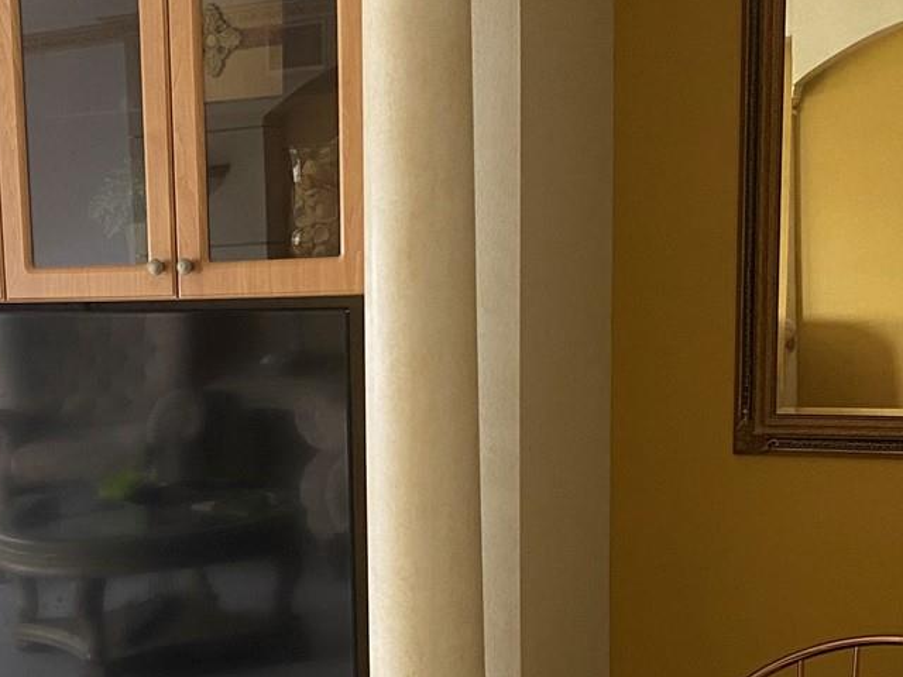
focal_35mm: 65
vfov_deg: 22.1
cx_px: 203
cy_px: 590
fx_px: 1696
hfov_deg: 29.3
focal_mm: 4.25
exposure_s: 1/60
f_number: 1.8
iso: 100
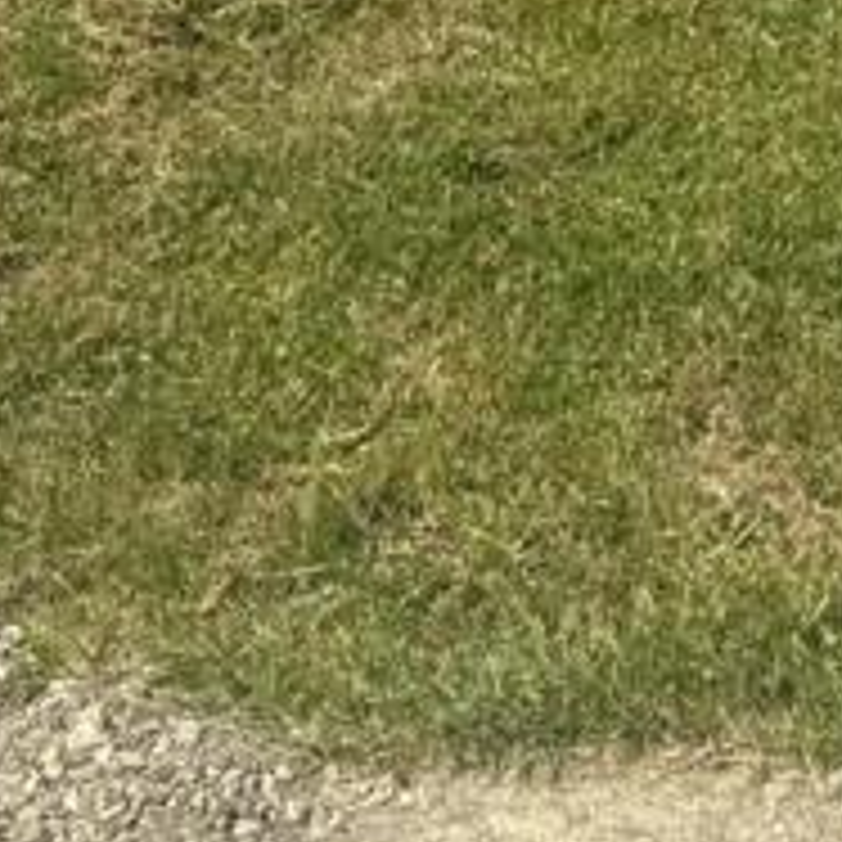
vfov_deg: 11.6
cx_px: 257
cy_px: -1319
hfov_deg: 15.0
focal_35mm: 116
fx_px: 3192
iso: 80
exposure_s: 1/3279
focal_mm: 6.76
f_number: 1.78
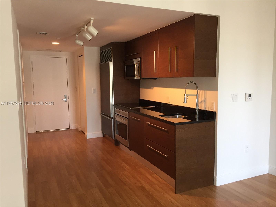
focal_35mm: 29
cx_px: 138
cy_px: 104
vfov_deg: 48.2
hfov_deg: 61.7
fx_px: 231
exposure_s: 1/30
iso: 100
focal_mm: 4.15
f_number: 2.2
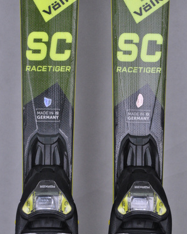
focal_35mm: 180
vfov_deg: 10.7
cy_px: 95
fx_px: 1242
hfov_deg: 8.6
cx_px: 93
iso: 3200
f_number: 9.5
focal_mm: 105
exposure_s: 1/125
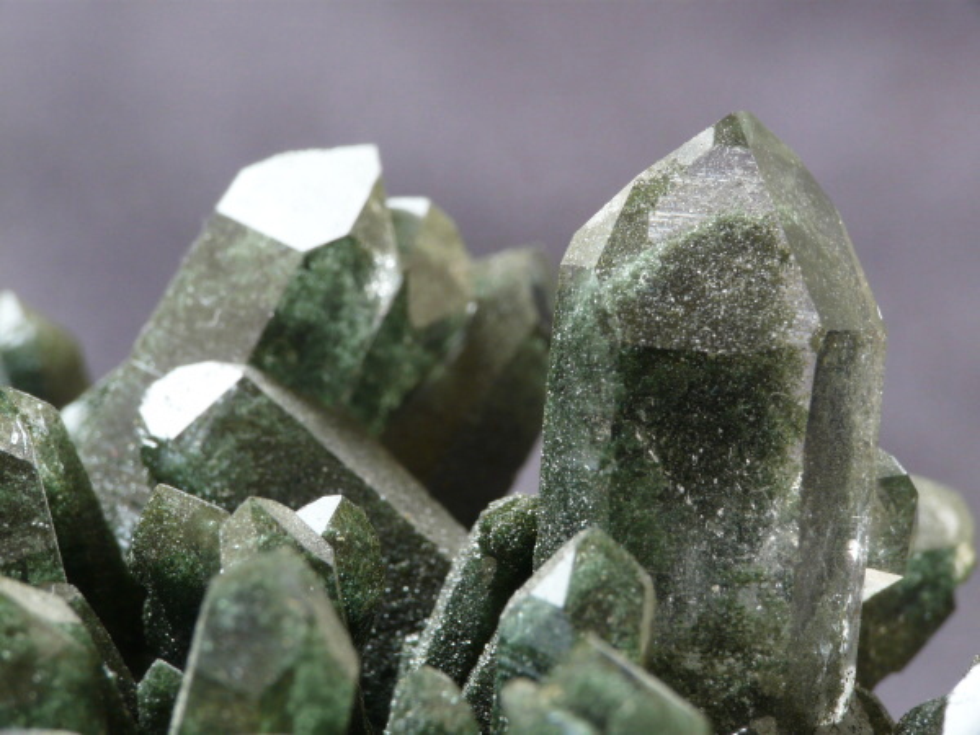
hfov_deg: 13.7
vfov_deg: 10.3
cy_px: 368
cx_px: 490
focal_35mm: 144
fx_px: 4077
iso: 100
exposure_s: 1.6
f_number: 8
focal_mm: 23.7
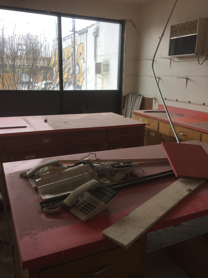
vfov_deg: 61.7
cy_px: 139
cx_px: 104
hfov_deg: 48.2
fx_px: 232
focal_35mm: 29
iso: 32
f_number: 2.2
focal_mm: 4.15
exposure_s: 1/347
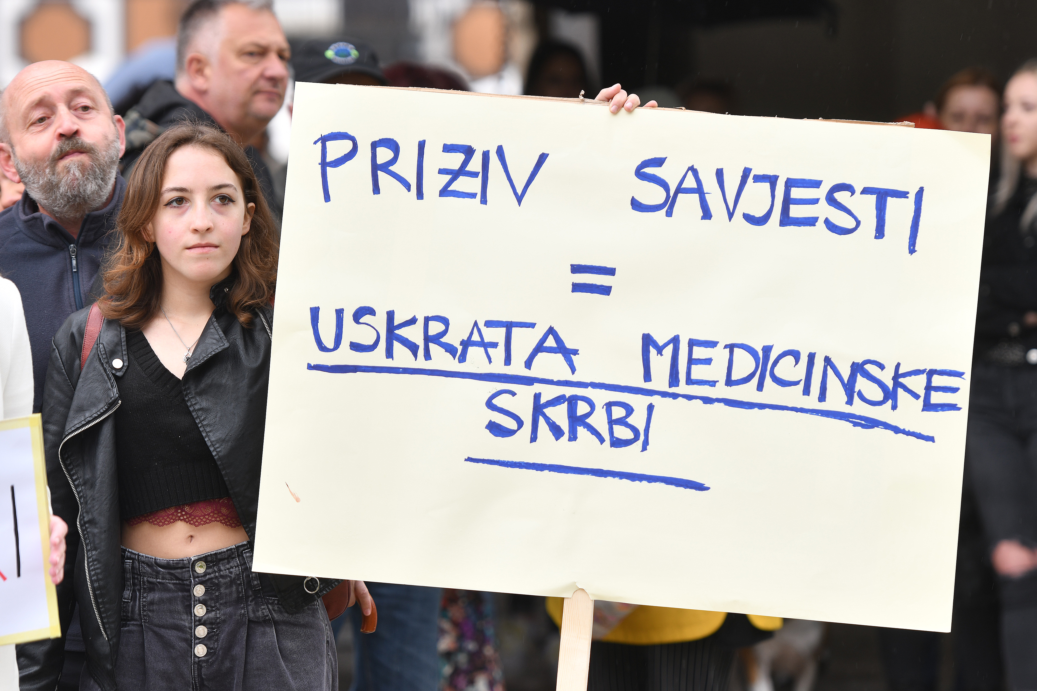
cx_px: 518
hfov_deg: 14.2
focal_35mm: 145
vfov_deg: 9.5
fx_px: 4176
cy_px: 346
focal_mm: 145
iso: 110
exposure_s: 1/250
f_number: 5
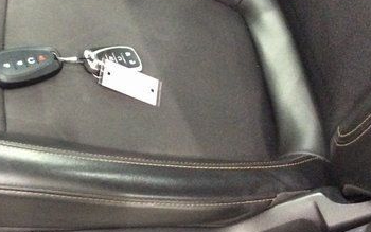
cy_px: 85
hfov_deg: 32.3
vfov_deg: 20.9
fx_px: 627
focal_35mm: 62
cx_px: 92
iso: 400
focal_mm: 3.3
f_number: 2.4
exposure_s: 1/15
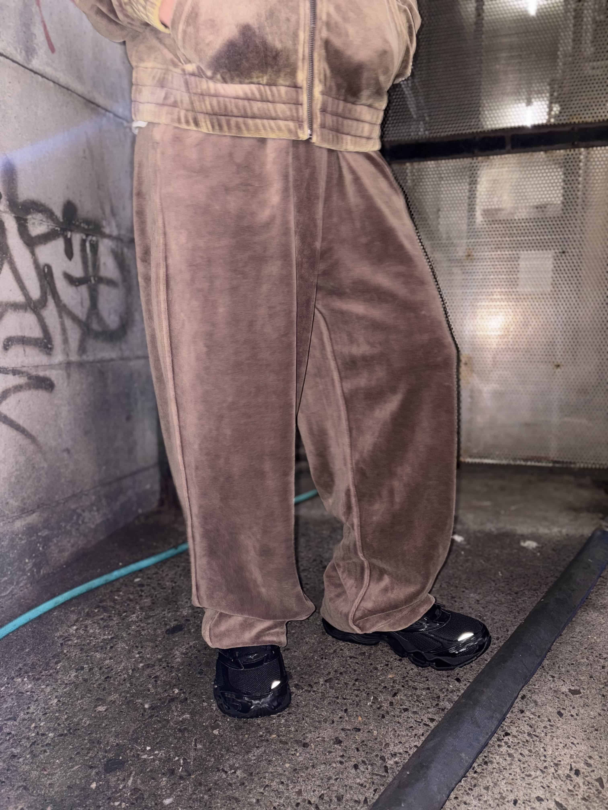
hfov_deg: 53.1
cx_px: 304
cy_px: 405
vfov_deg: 67.3
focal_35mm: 26
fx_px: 609
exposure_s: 1/4
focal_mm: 5.96
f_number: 1.6
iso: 64
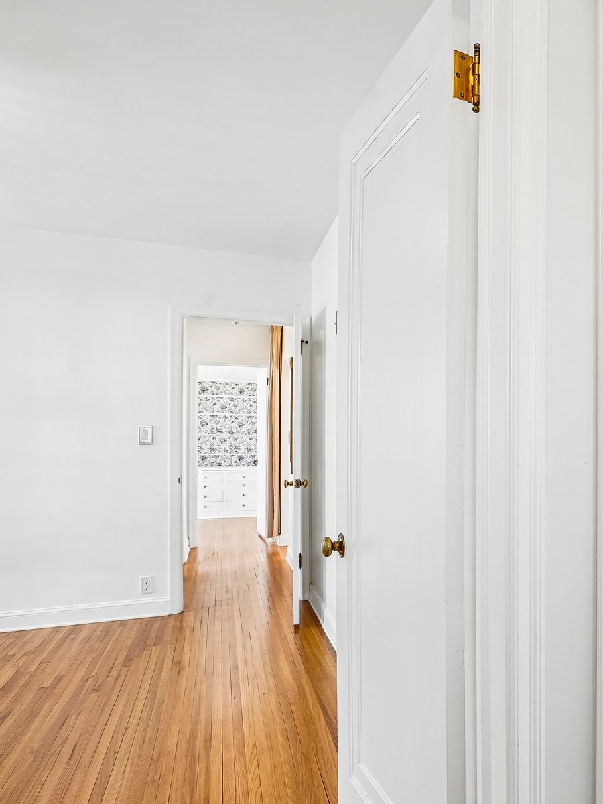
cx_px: 596
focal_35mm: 26
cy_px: 438
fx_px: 604
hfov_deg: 45.3
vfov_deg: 67.2
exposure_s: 1/30
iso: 400
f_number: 8
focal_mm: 16
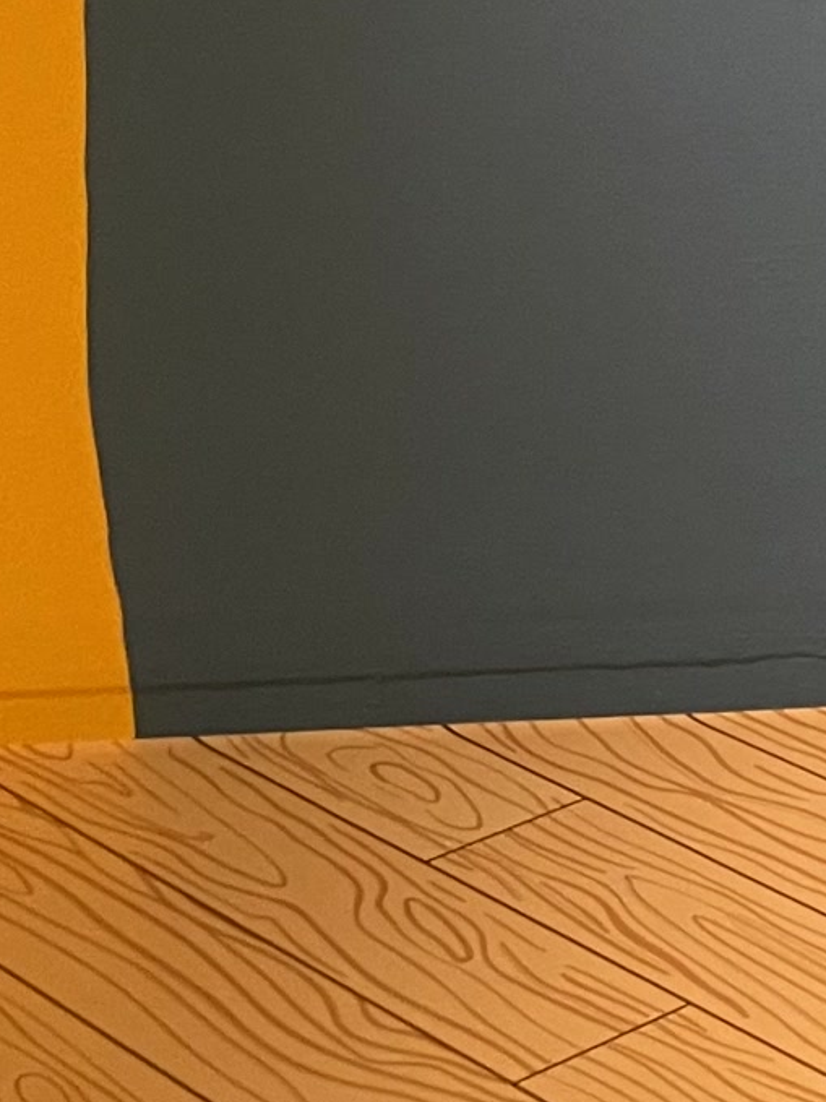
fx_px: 3596
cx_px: 1901
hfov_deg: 11.2
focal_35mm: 113
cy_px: -206
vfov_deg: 16.7
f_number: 1.6
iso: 125
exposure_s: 1/60
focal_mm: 4.2
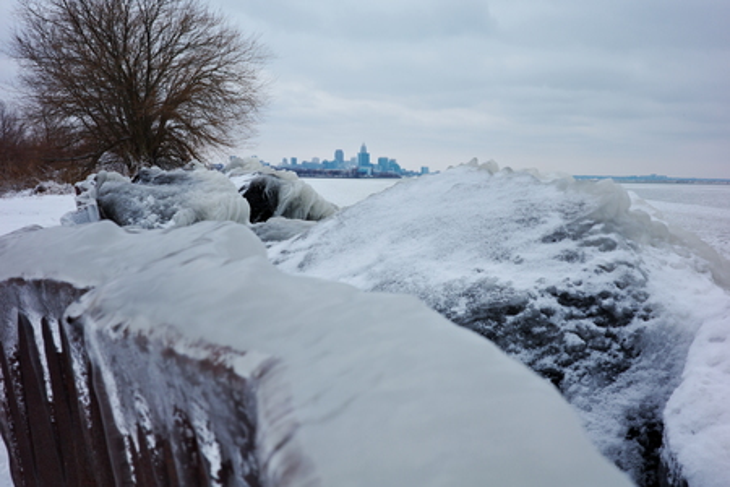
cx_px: 365
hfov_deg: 48.5
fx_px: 811
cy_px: 244
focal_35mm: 40
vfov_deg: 33.4
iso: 100
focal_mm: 26
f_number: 16
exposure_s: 1/50
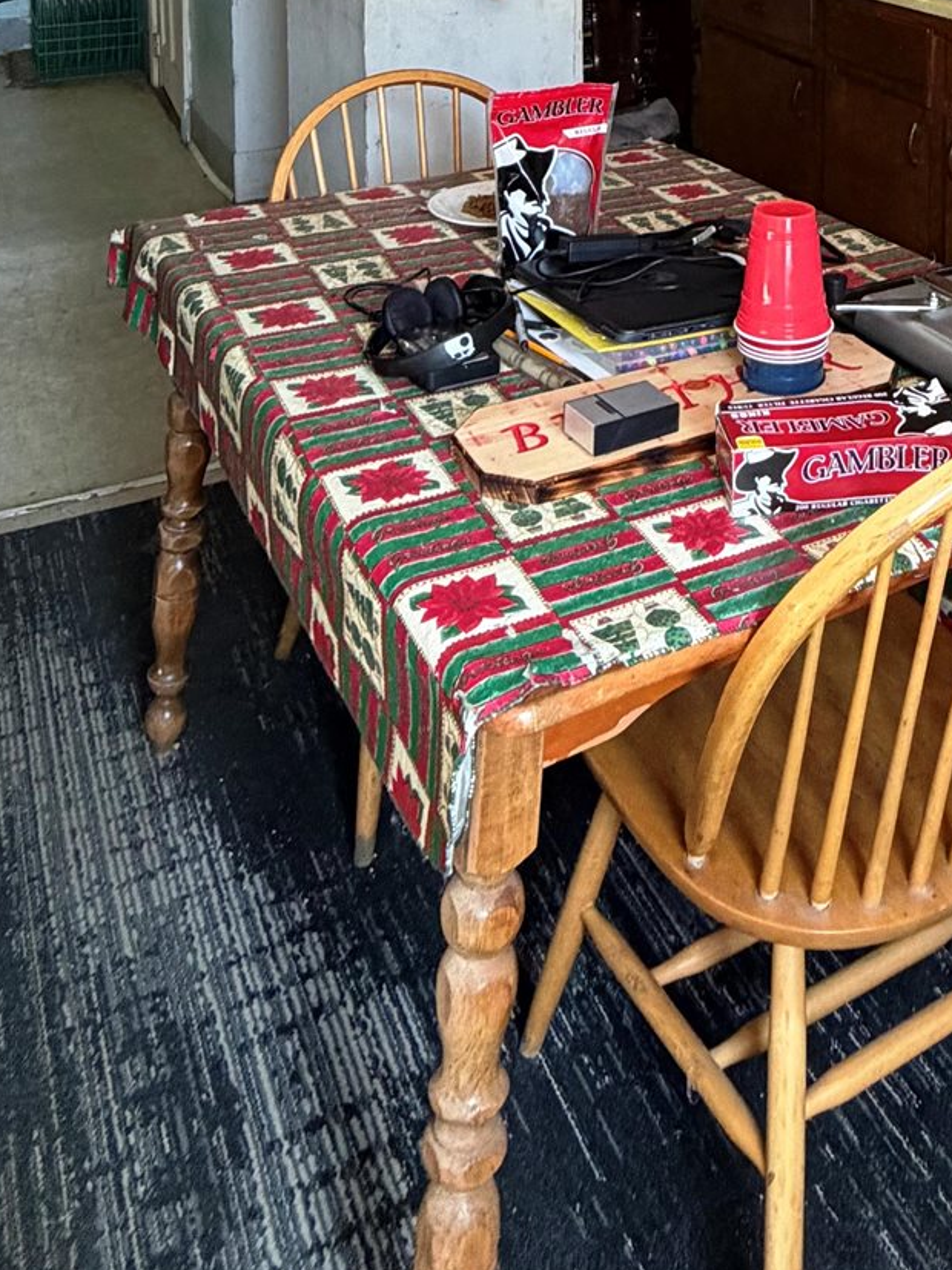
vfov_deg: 39.1
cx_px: 765
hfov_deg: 35.6
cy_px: -135
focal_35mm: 39
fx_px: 1430
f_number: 2.2
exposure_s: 1/93
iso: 320
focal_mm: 2.22
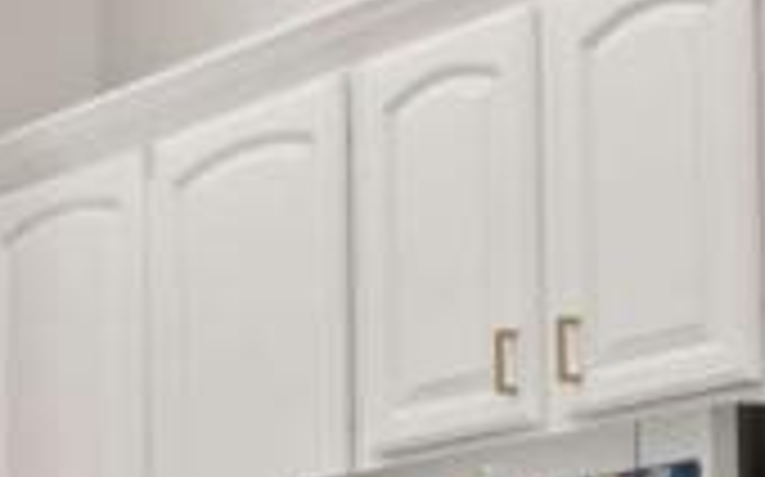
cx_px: -1058
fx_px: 3292
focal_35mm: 158
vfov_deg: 8.0
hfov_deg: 11.2
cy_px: 900
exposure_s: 1/30
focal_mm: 22
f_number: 6.3
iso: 1250
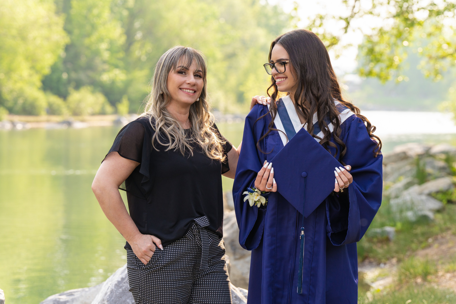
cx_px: 228
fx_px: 1685
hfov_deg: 15.4
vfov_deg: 10.3
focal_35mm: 133
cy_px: 152
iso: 500
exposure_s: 1/320
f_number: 6.3
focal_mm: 133
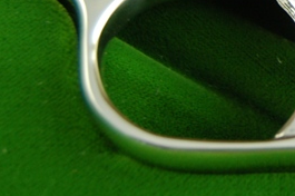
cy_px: -122
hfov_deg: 11.1
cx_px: 424
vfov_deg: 7.5
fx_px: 1463
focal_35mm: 179
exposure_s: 1/40
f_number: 4.8
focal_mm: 35
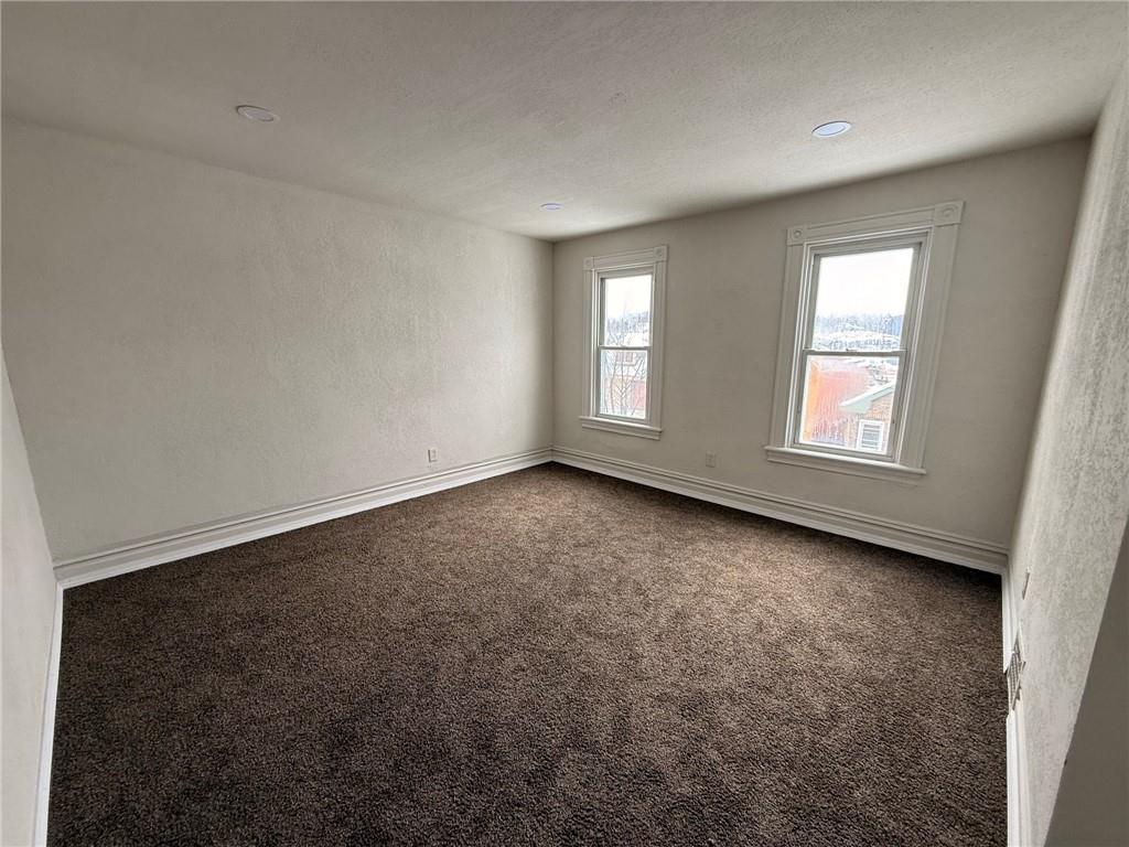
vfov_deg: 85.7
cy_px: 424
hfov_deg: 102.1
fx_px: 457
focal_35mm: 14
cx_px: 564
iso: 100
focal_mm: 2.22
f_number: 2.2
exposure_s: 1/99
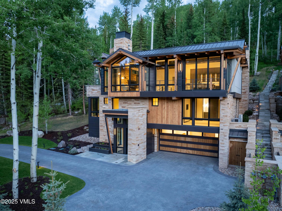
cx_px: 141
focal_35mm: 24
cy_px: 106
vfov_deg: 56.8
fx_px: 195
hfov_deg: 71.6
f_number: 2.8
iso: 400
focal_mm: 12.29
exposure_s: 1/80
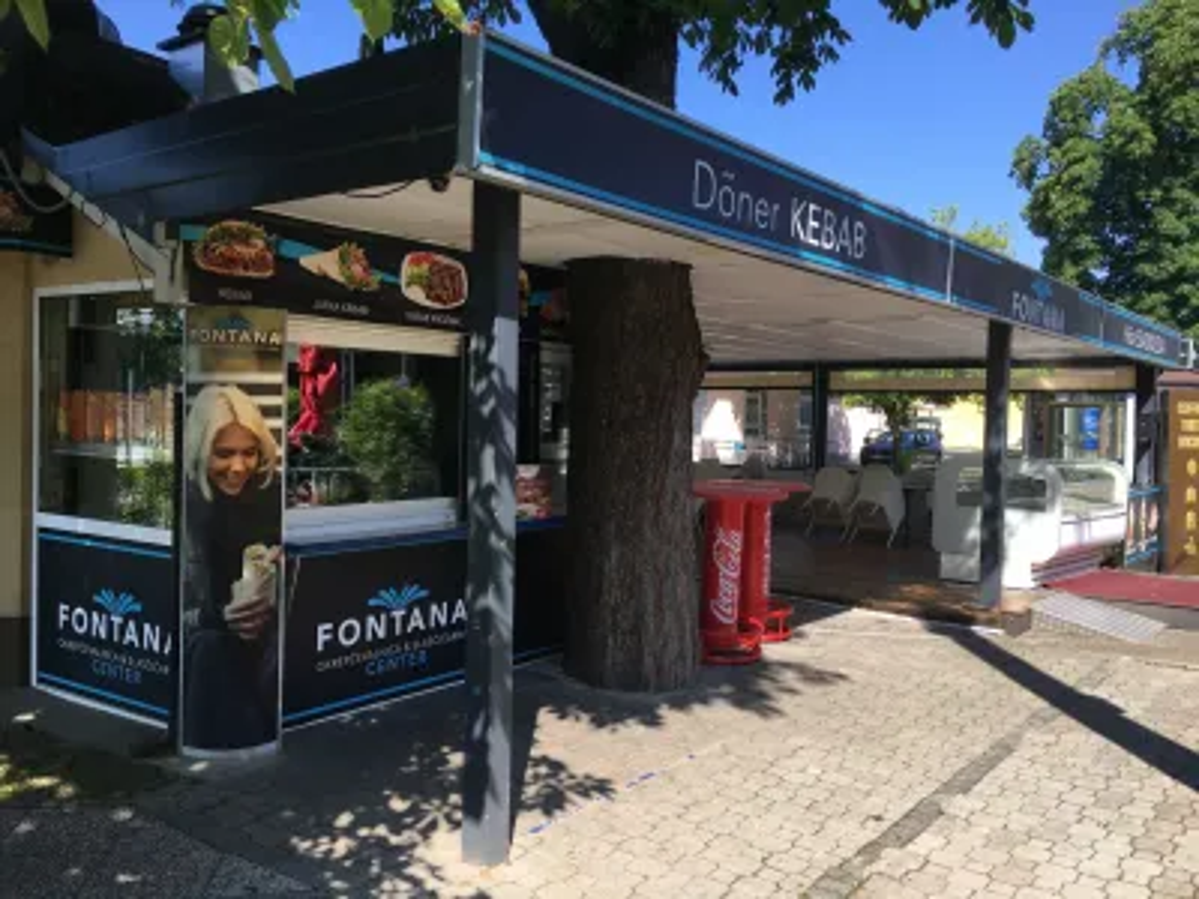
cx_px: 600
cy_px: 450
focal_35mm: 29
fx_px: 1004
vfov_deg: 48.2
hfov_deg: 61.7
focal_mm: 4.15
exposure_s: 1/601
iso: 25
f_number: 2.2
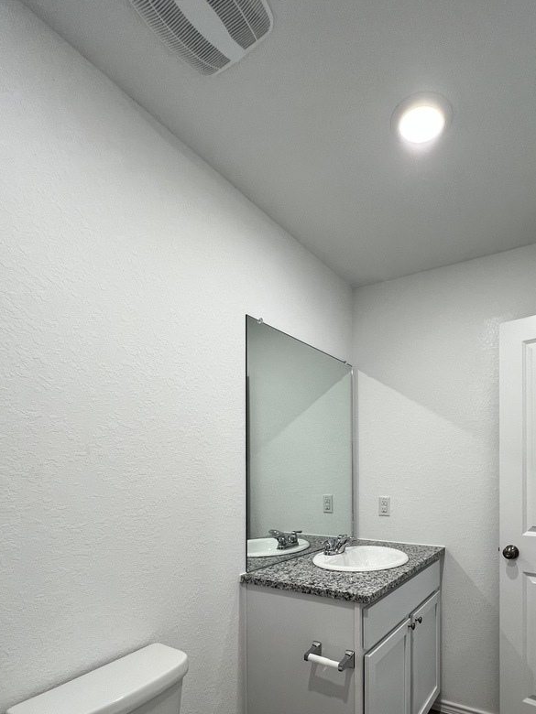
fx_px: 372
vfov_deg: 84.7
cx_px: 349
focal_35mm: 18
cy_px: 476
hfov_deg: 69.9
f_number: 1.8
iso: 200
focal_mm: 1.57
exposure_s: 1/120
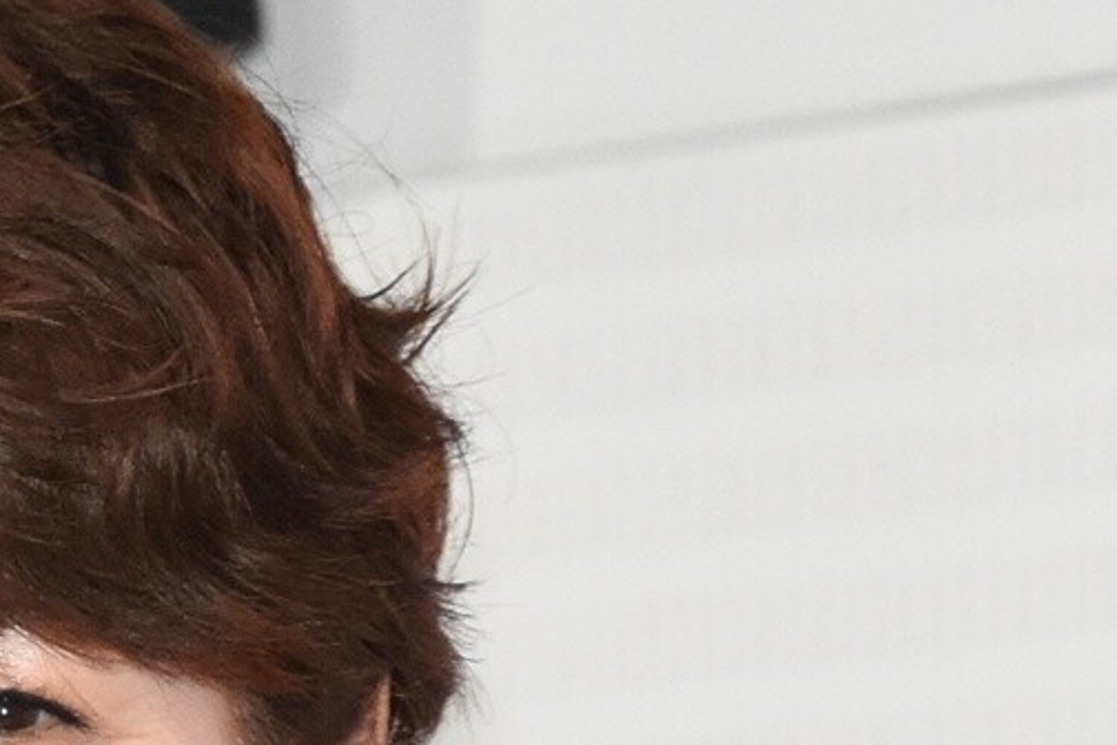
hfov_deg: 4.6
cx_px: -146
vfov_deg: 3.1
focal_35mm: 446
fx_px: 13843
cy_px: 780
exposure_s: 1/250
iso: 2500
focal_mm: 125
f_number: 8
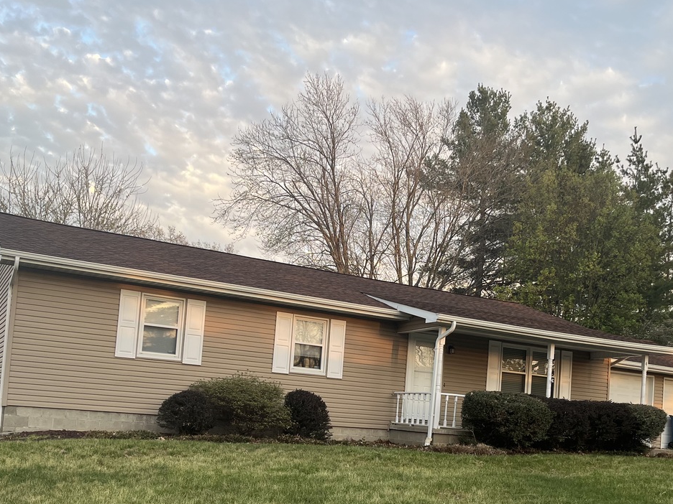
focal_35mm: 40
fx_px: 778
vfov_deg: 35.2
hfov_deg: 46.8
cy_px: 374
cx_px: 360
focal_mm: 5.1
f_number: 1.6
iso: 40
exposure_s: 1/263
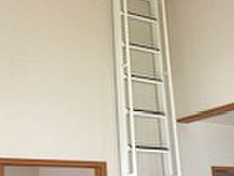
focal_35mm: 66
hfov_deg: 29.4
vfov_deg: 22.0
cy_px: 42
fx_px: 446
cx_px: 108
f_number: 1.8
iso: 25
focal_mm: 3.99
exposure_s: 1/60
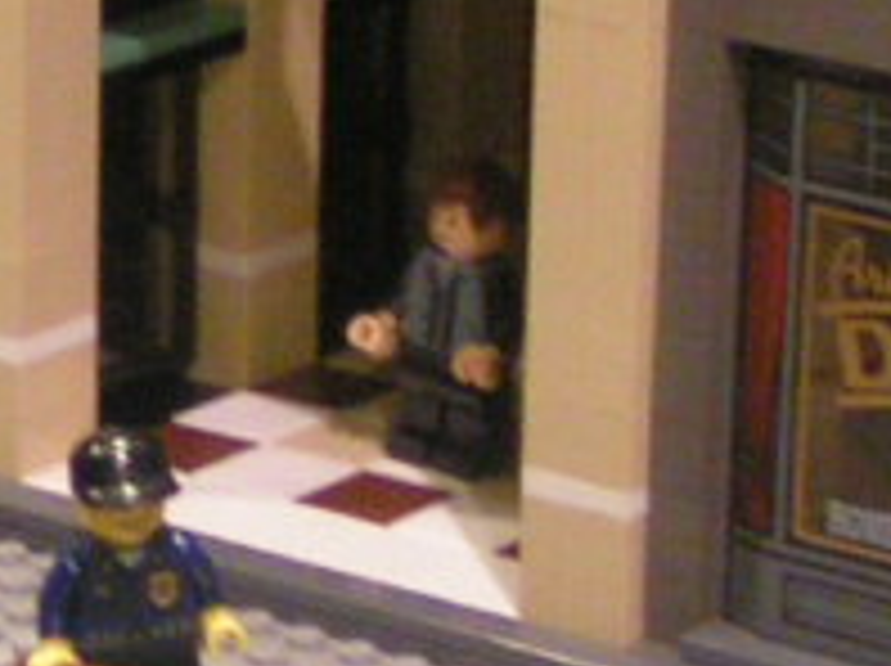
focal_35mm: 246
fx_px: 6324
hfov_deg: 8.0
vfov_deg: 6.0
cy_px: -81
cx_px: -256
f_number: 2.8
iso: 200
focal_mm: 5.8
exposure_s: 1/4
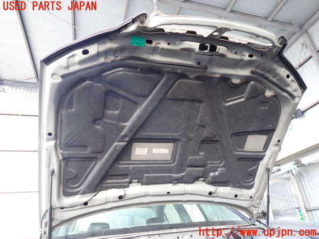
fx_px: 230
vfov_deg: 54.9
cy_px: 120
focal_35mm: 25
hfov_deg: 69.4
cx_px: 160
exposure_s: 1/50
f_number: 2
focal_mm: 4.5
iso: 200
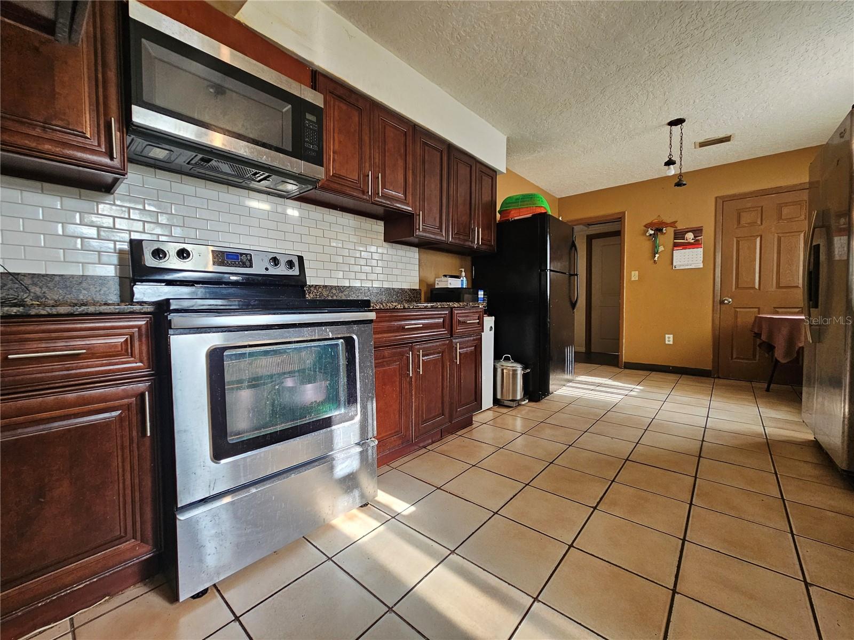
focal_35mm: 13
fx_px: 321
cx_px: 427
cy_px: 320
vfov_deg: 89.9
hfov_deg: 106.2
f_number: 2.2
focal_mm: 2.2
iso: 200
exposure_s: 1/60
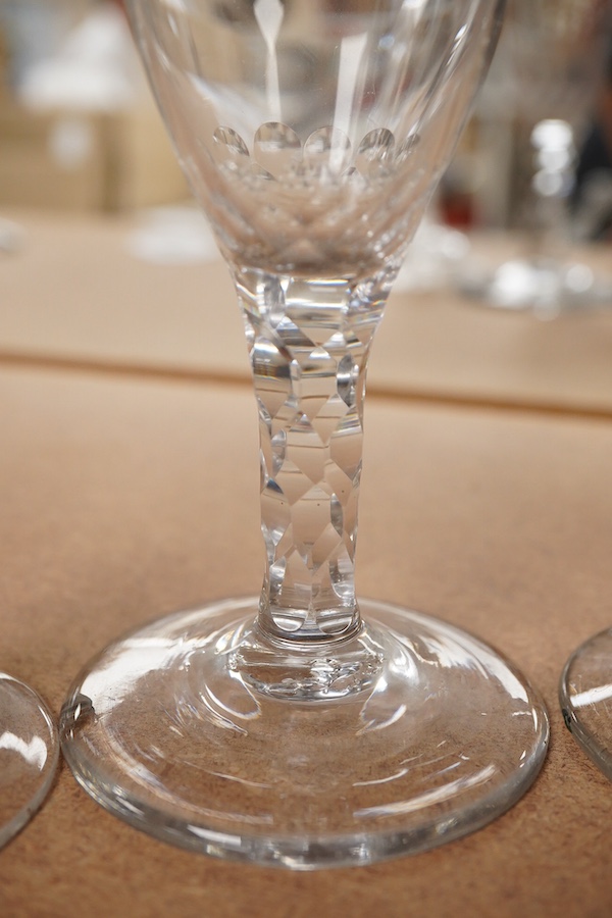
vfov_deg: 43.6
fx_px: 1147
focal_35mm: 45
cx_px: 306
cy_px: 459
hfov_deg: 29.9
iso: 1250
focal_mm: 30
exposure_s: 1/125
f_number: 8
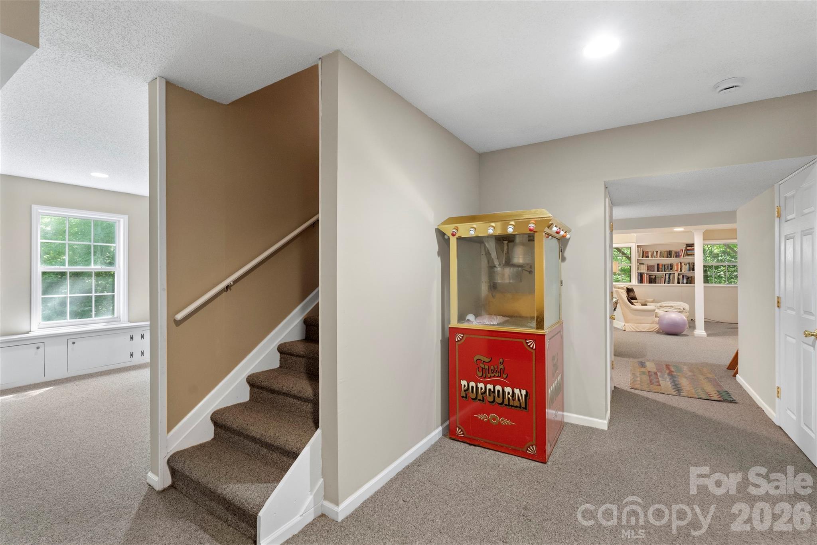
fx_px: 363
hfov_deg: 96.7
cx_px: 408
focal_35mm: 16
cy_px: 272
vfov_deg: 73.7
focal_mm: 16
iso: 1000
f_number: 7.1
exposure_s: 1/4
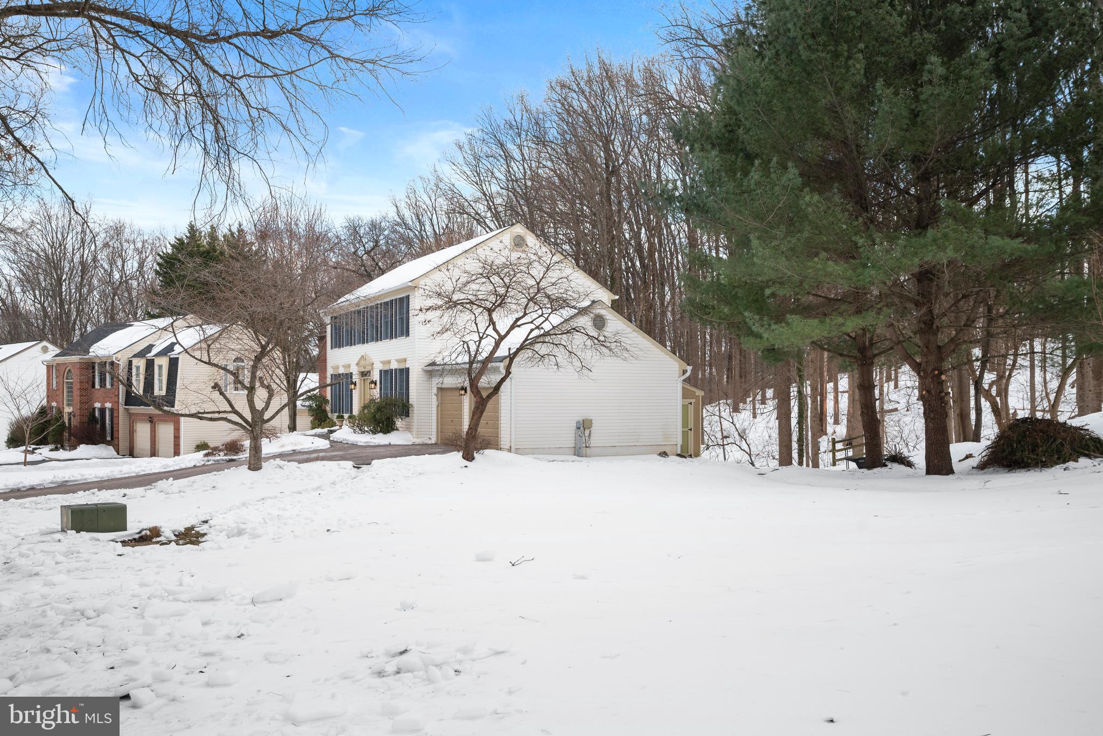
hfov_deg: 61.9
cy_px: 368
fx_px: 919
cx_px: 552
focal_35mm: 30
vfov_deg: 43.6
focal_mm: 30
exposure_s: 1/1000
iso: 400
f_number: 8
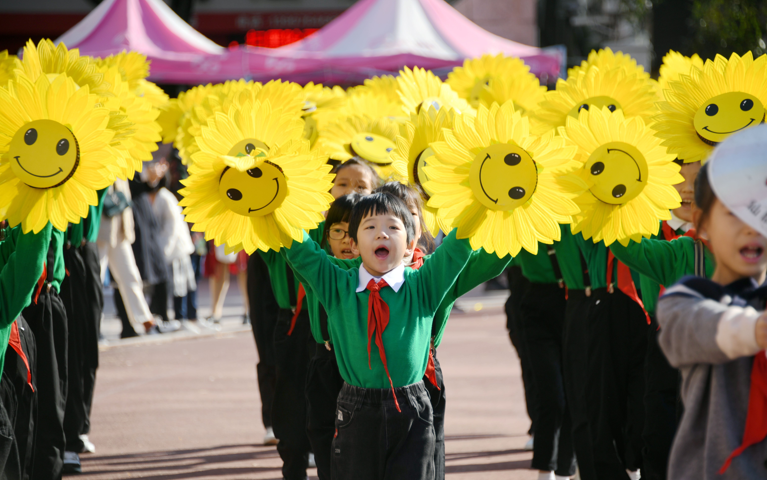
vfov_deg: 6.4
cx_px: 383
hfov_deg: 10.3
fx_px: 4264
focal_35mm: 204
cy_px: 254
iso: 125
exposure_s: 1/400
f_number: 5.6
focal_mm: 200
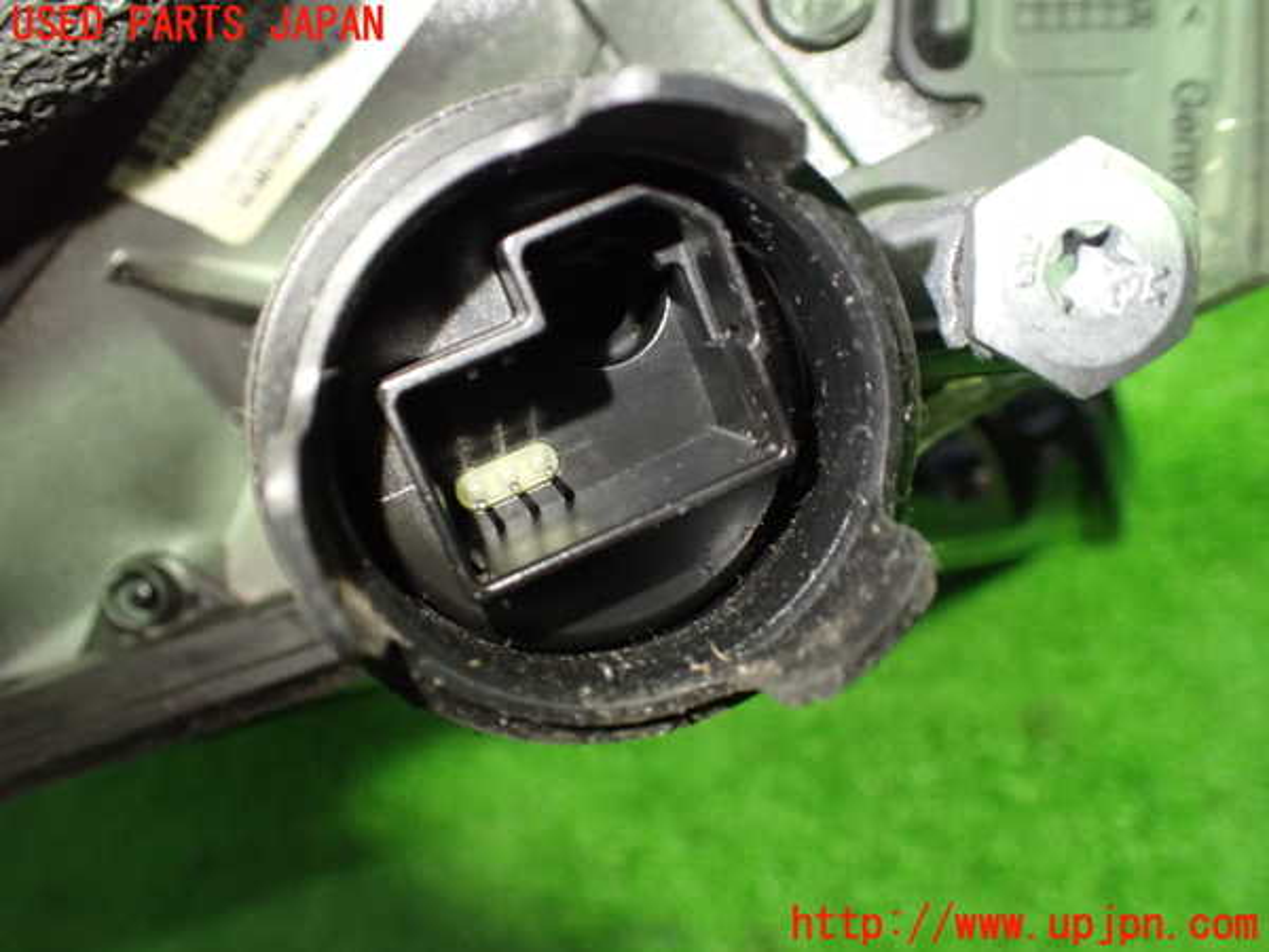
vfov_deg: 46.8
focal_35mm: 30
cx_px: 634
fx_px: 1100
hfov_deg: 60.0
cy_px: 476
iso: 800
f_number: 2.3
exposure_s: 1/60
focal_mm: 5.4
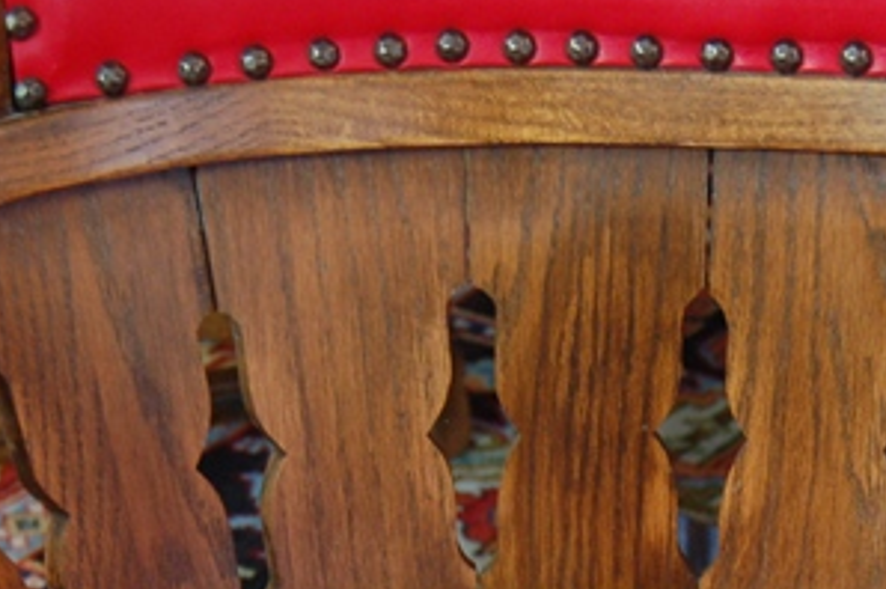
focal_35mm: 118
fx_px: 2901
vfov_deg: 11.2
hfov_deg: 17.3
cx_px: 568
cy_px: 851
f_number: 4
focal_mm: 26
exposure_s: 1/8
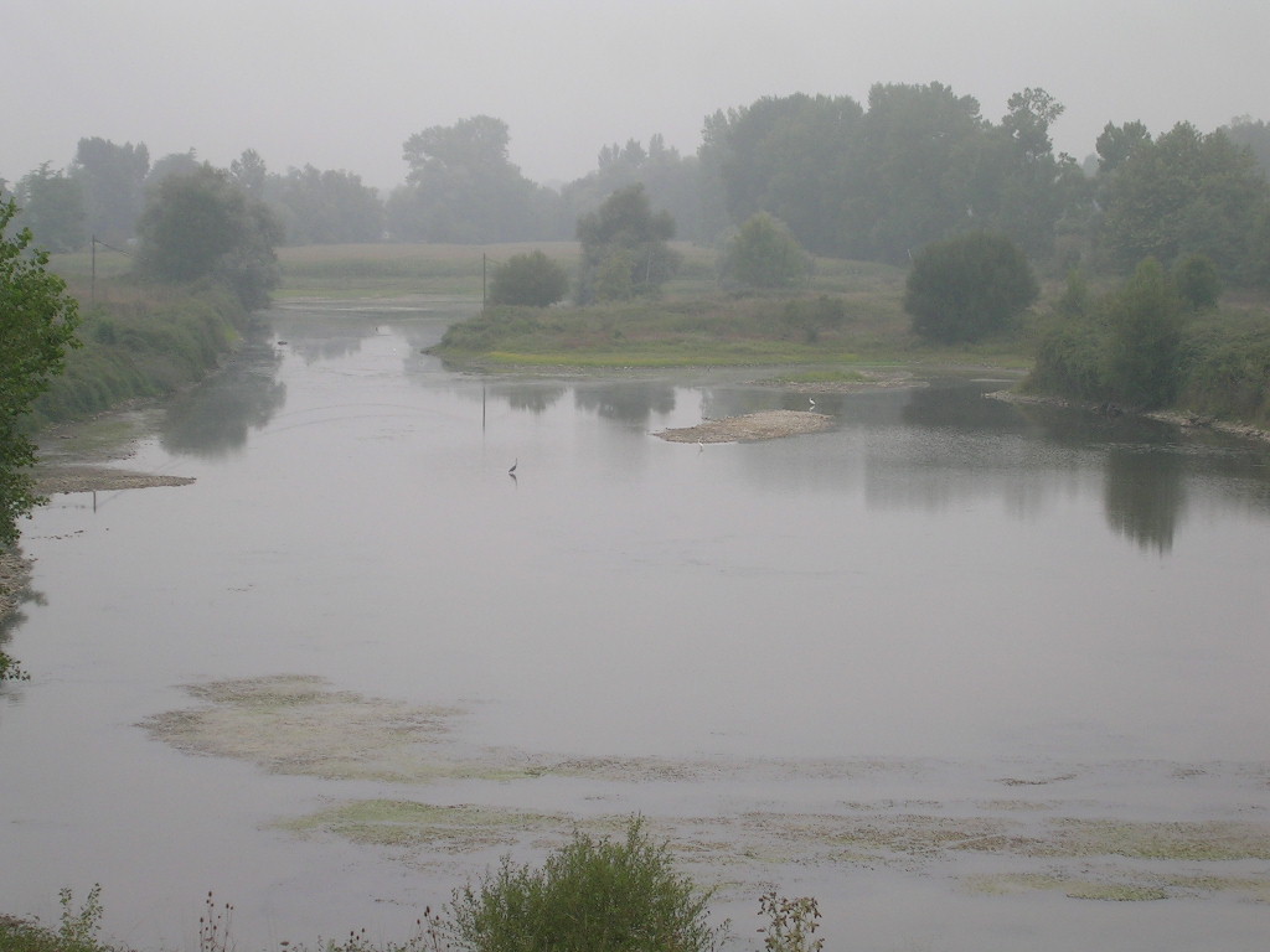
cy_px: 476
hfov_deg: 19.3
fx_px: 3742
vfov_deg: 14.5
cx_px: 635
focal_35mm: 102
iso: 50
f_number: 4.8
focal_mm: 15.5
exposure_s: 1/233
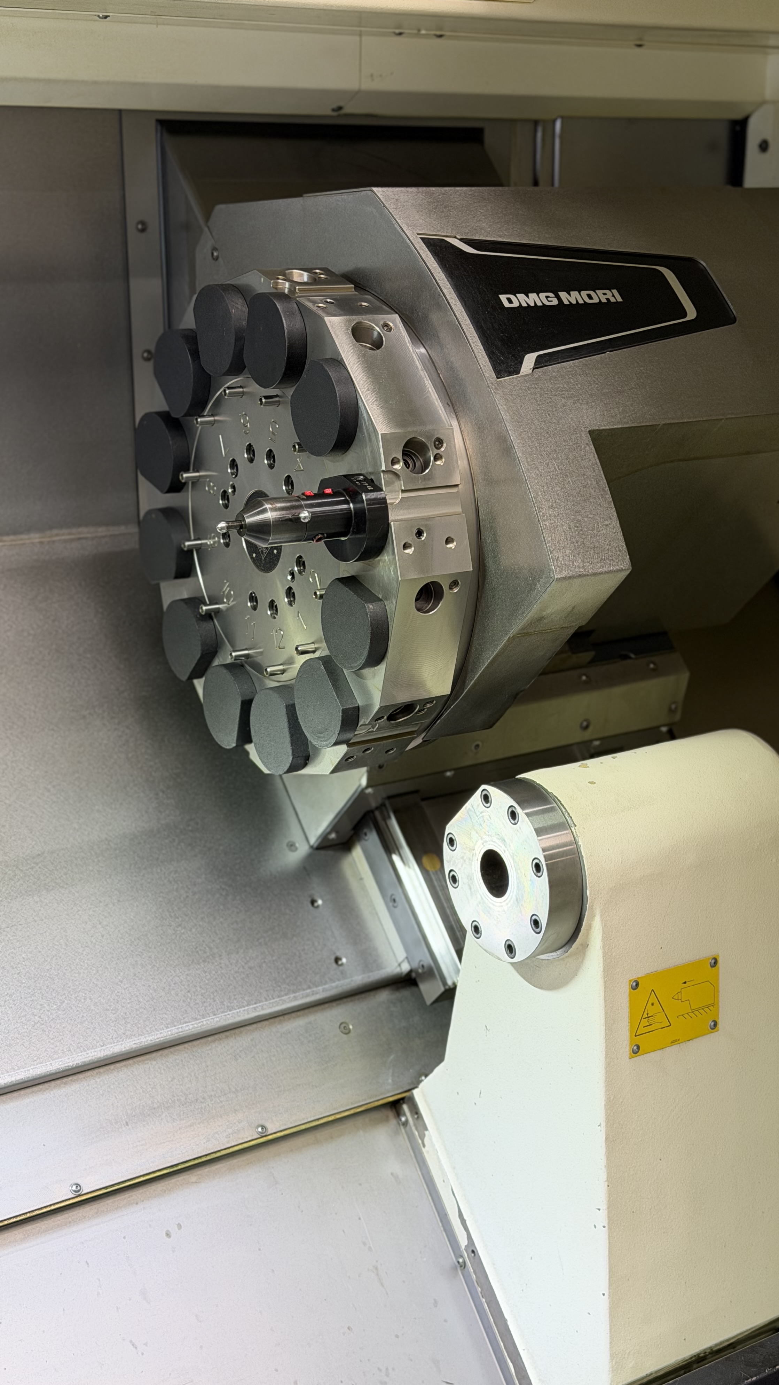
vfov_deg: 39.2
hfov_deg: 22.6
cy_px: 700
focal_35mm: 53
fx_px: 1946
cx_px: 504
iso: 100
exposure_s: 1/60
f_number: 1.78
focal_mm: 6.76
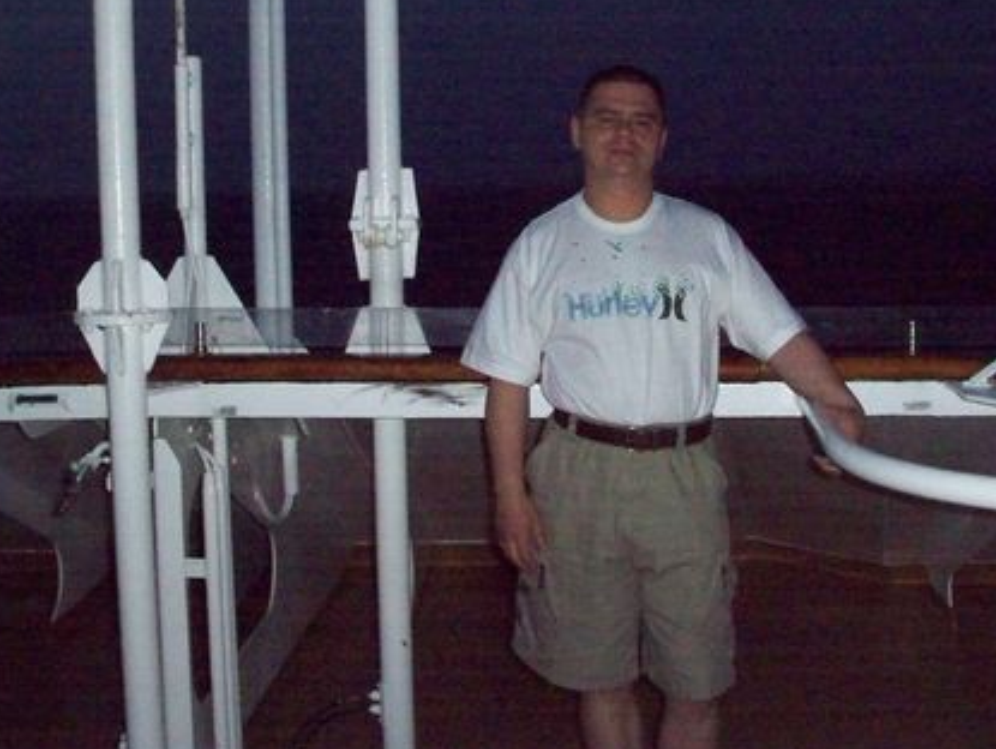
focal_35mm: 57
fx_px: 1641
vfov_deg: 25.5
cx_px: 653
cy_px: 242
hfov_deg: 33.5
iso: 1600
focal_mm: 7.9
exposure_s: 1/125
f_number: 3.4
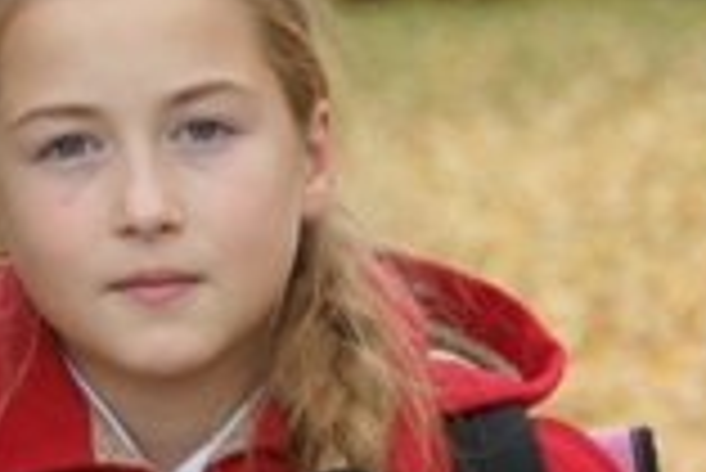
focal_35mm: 513
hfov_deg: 4.0
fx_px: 10070
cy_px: 339
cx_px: 198
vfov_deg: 2.7
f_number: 6.3
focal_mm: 120
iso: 500
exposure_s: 1/160
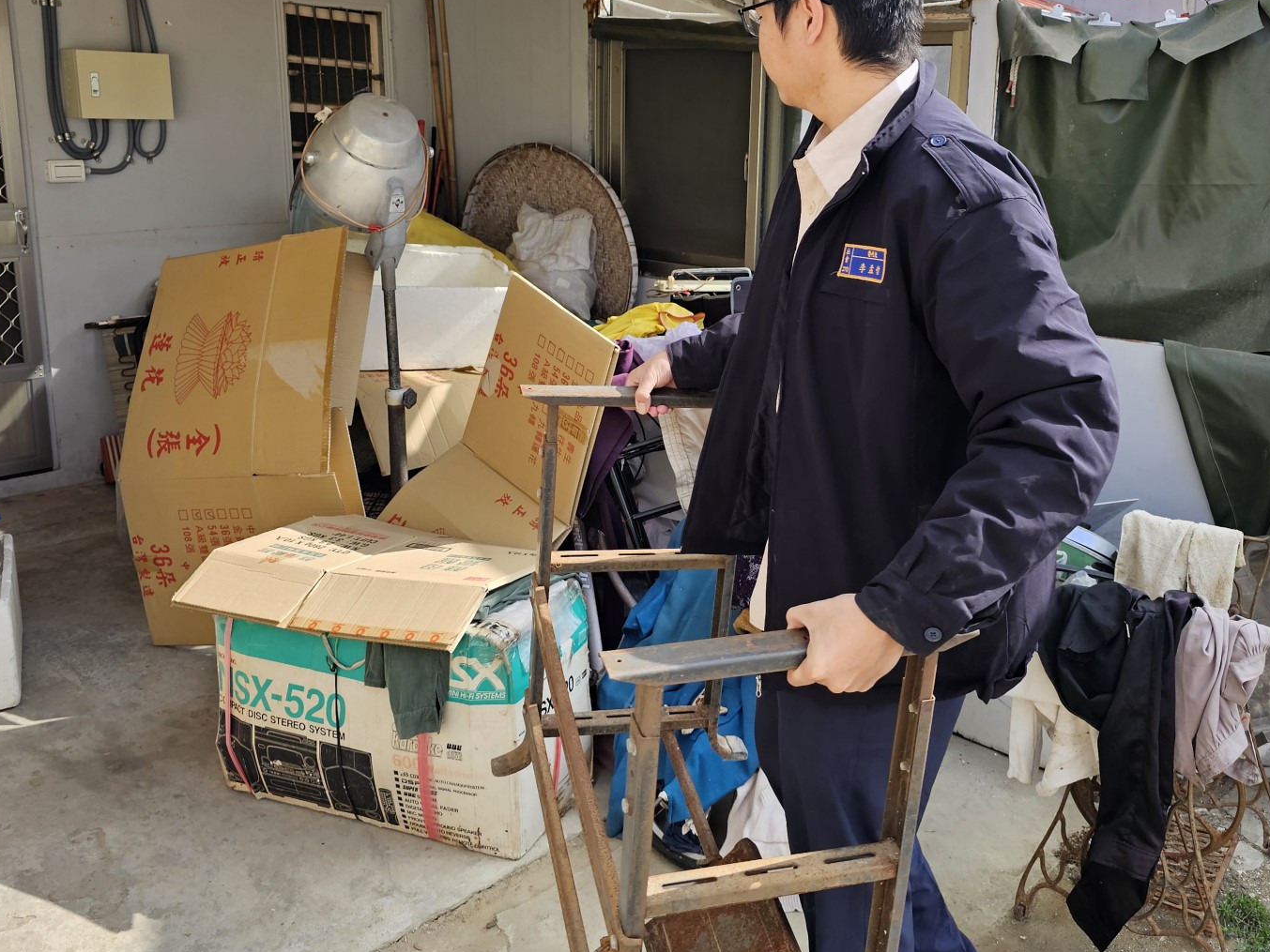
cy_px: 413
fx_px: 1248
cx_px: 733
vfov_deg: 41.7
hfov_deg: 53.7
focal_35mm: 34
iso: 20
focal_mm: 6.3
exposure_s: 1/412
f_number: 1.7
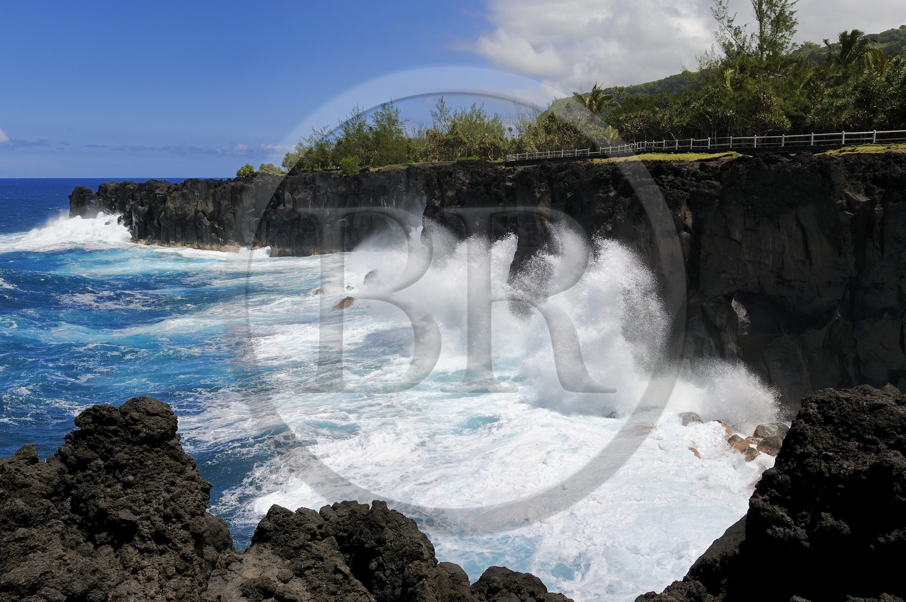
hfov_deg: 58.8
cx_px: 453
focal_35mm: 32
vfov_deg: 41.0
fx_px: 805
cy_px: 301
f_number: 13
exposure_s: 1/320
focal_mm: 32
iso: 200
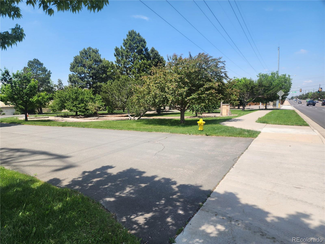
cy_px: 122
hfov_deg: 73.9
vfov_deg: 58.9
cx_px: 162
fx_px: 216
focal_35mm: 23
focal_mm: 6.4
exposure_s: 1/736
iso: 12
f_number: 1.8
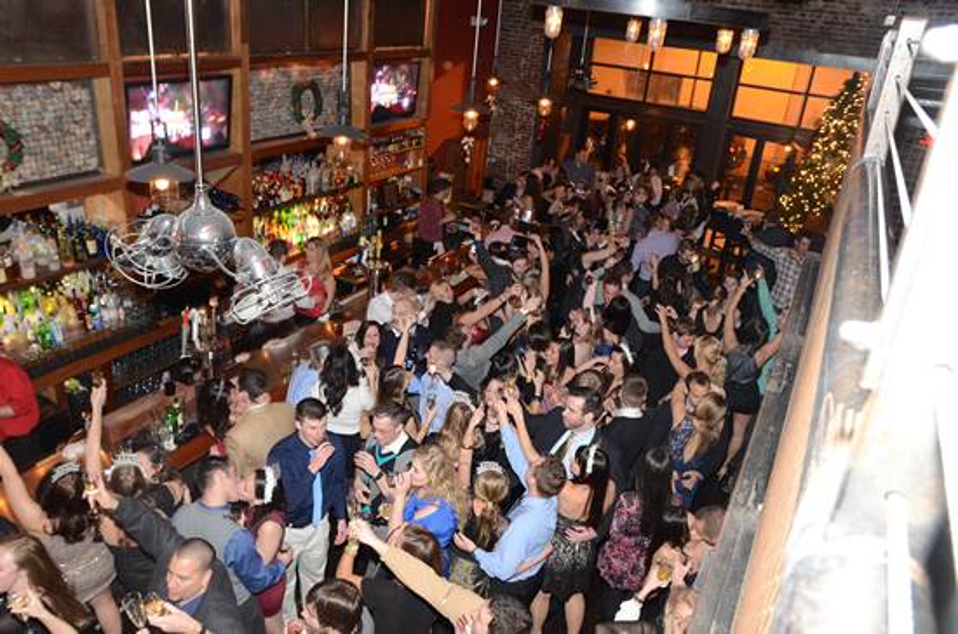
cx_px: 479
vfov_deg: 50.2
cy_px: 317
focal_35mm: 26
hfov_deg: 70.6
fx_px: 677
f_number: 5
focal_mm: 17
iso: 1600
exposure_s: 1/15
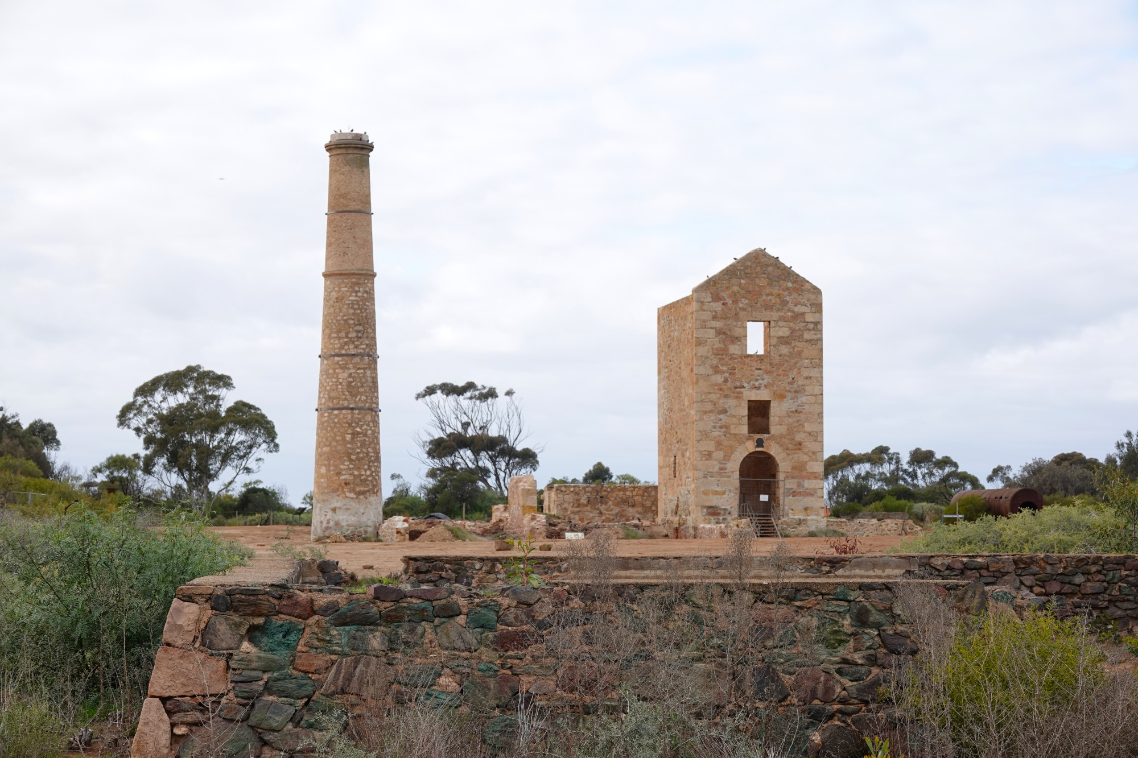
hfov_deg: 25.7
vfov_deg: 17.3
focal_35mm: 79
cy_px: 379
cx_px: 569
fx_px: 2497
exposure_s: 1/320
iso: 100
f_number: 4
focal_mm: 28.91
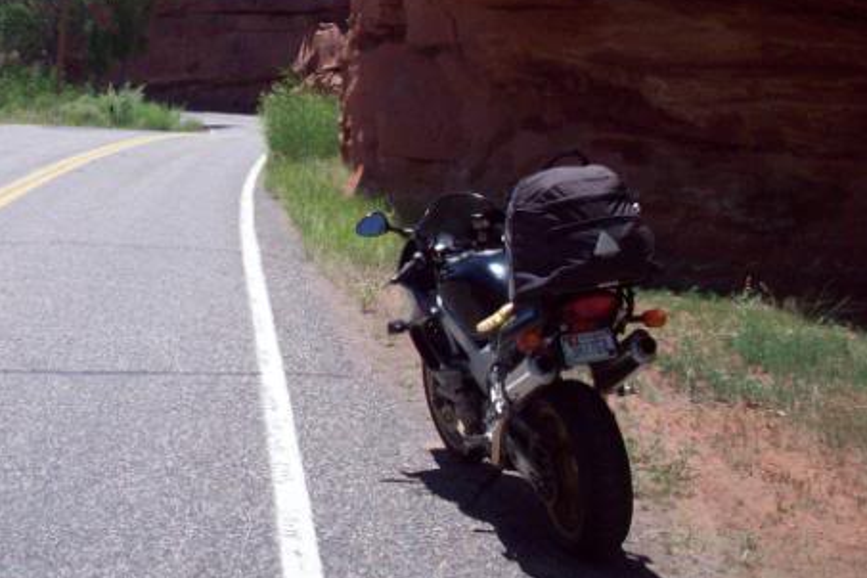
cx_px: 180
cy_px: 149
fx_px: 1638
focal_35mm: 68
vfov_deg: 19.9
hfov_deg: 29.0
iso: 80
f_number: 5.6
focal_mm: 6.2
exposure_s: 1/383
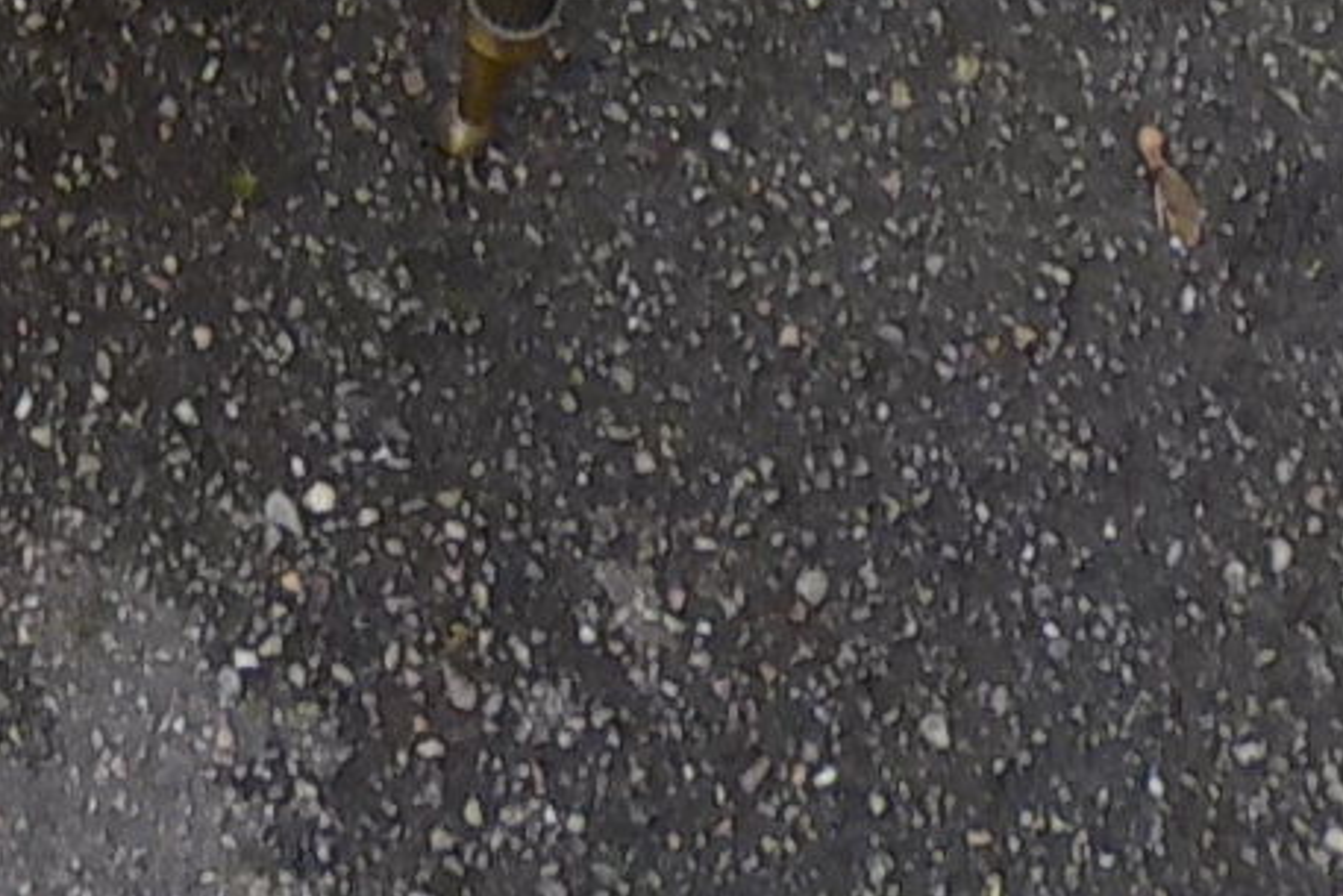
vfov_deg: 8.0
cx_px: -194
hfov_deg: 13.0
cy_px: -1510
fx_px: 5784
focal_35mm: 155
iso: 125
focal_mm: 4.1
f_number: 3.3
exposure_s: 1/200
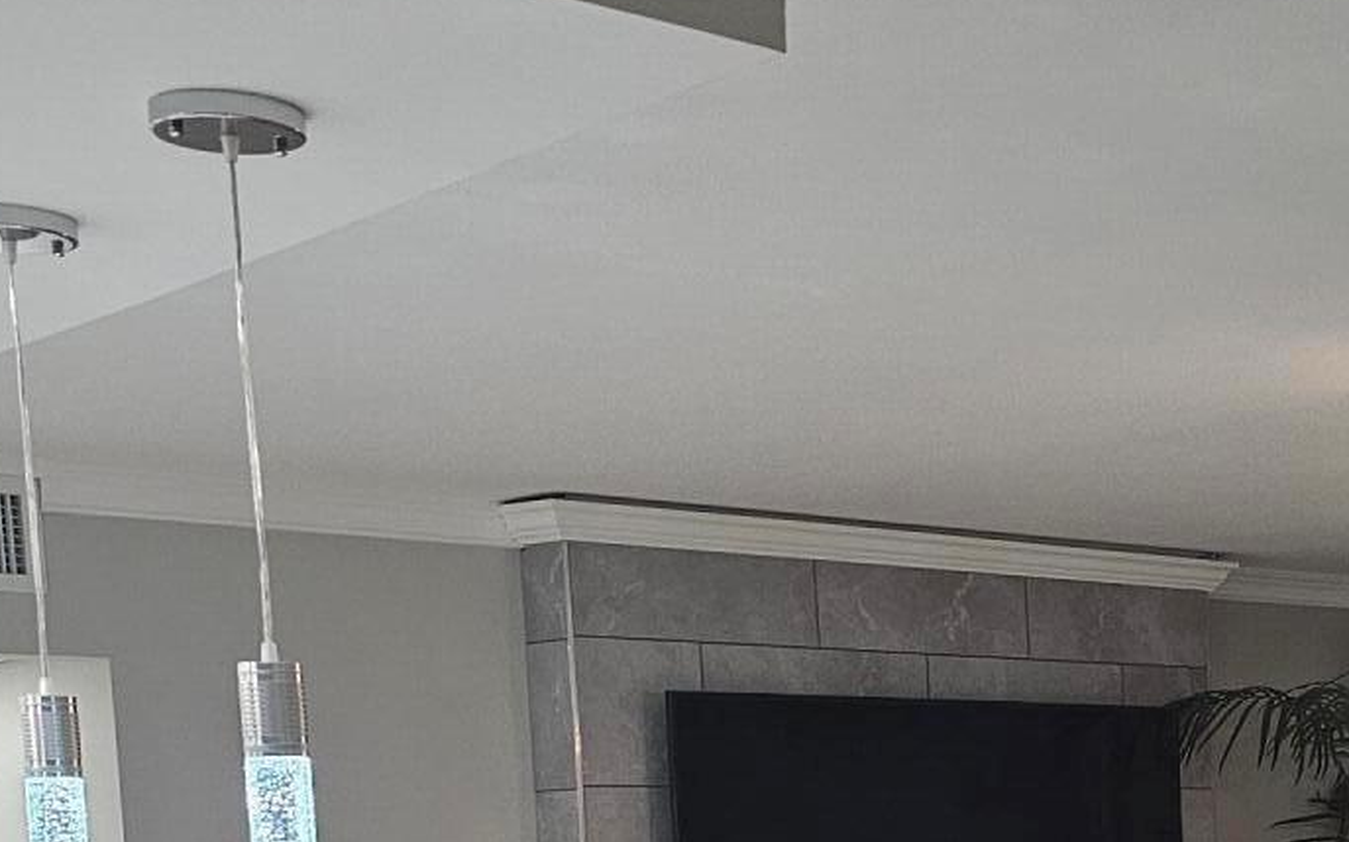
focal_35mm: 71
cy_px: 1129
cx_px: 1337
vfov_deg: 17.1
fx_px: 2610
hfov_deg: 27.4
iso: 320
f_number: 1.7
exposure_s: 1/120
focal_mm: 6.3
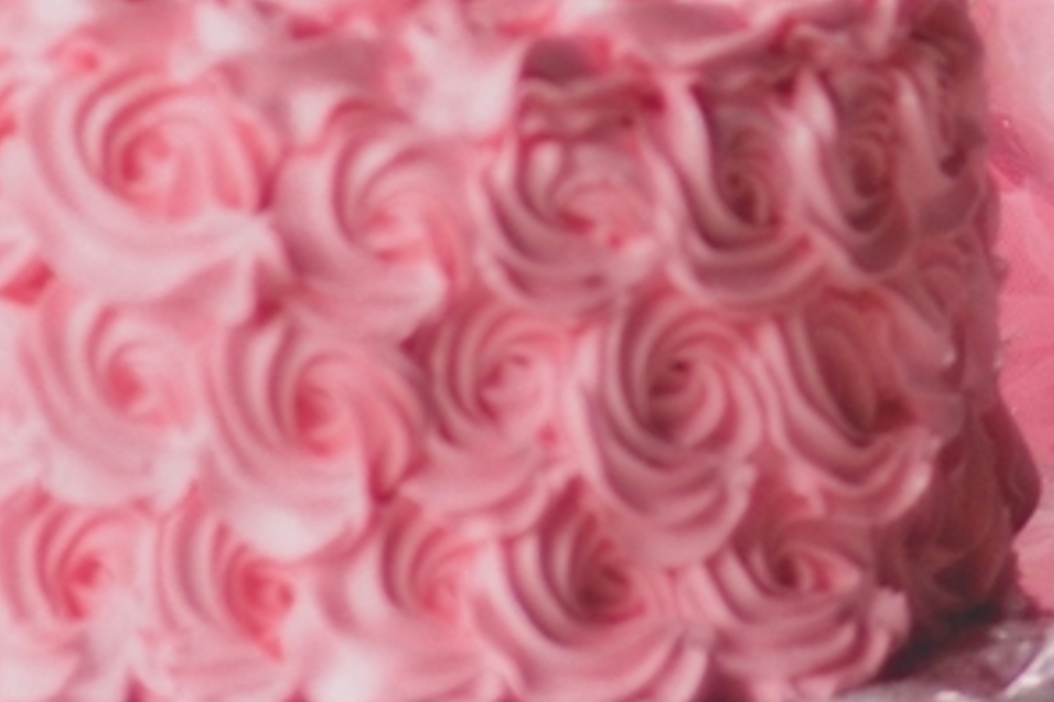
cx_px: 681
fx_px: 8870
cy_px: -603
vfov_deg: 4.5
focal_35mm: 303
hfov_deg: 6.8
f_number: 1.8
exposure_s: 1/200
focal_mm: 50
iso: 100
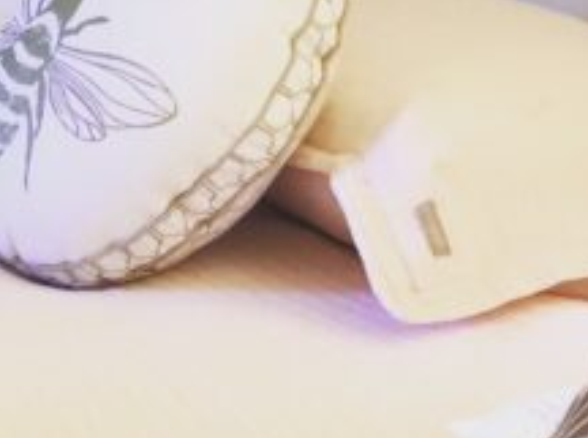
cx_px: -354
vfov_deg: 11.1
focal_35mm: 133
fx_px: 2254
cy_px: 80
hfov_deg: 13.8
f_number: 1.8
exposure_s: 1/100
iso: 32
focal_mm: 3.99
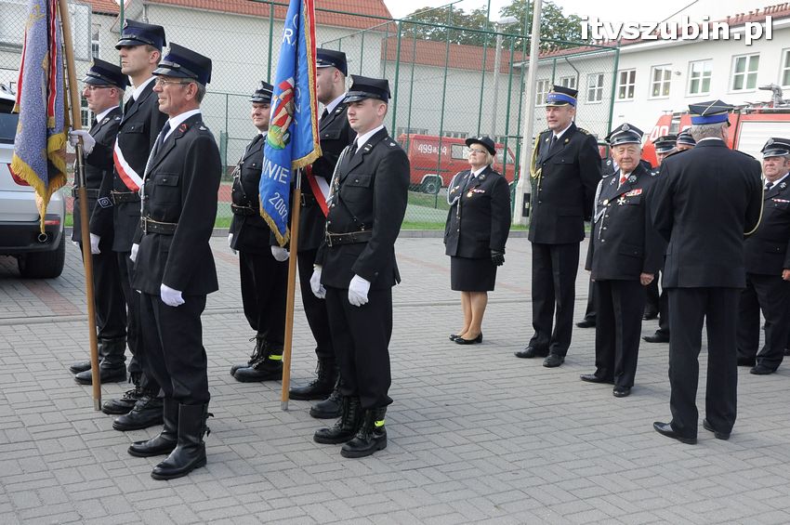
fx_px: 855
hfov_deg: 49.6
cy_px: 262
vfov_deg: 34.1
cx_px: 395
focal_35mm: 39
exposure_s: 1/320
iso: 800
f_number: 9
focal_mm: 26
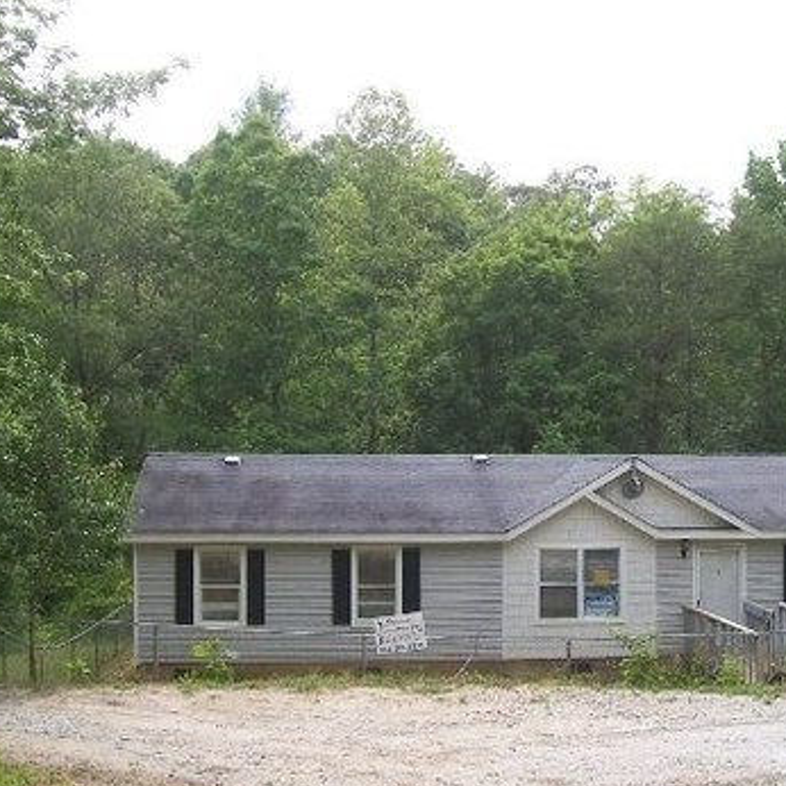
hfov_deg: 36.8
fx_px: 1182
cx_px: 407
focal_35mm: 46
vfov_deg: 36.8
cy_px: 405
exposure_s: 1/640
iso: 80
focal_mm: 6
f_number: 2.7
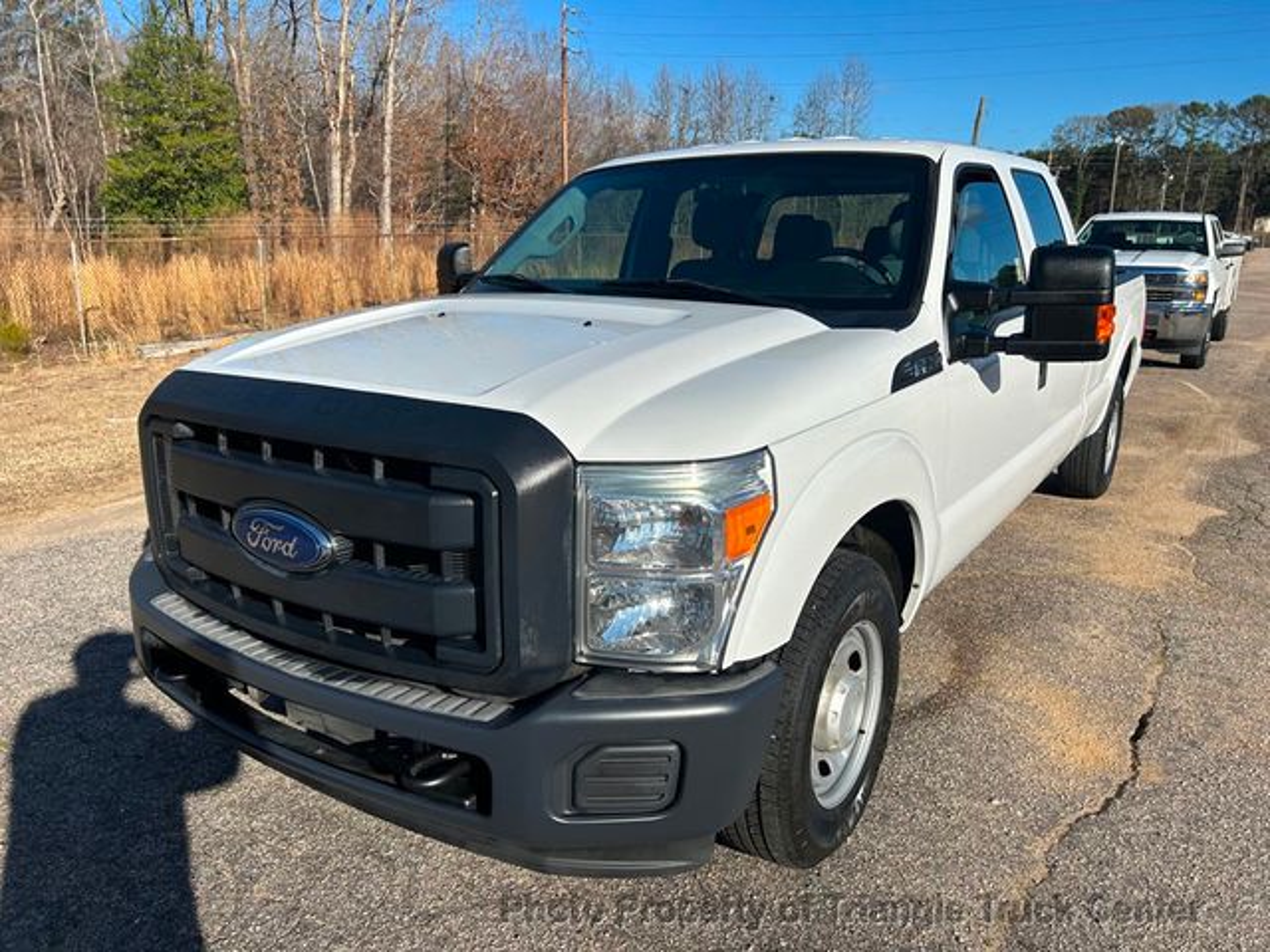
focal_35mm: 26
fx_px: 954
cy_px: 476
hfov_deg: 67.3
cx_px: 635
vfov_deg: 53.1
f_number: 1.5
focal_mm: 5.7
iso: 50
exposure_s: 1/5587
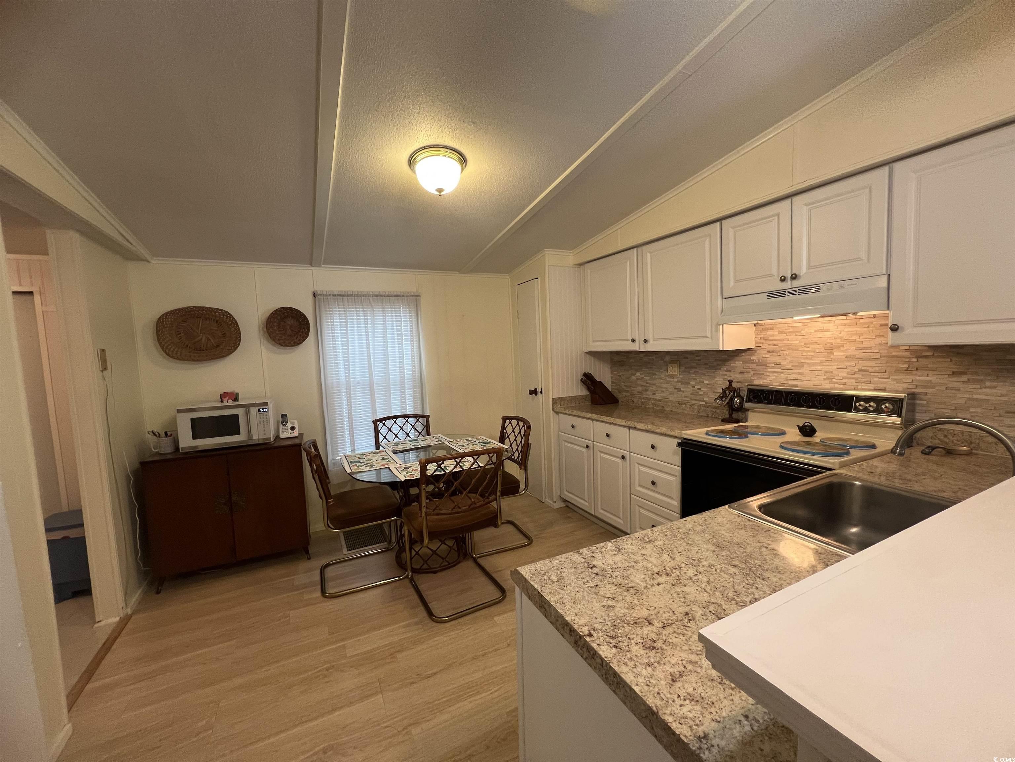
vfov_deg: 89.9
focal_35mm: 13
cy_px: 381
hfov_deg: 106.2
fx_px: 381
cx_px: 508
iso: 160
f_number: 1.8
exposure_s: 1/60
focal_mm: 1.57
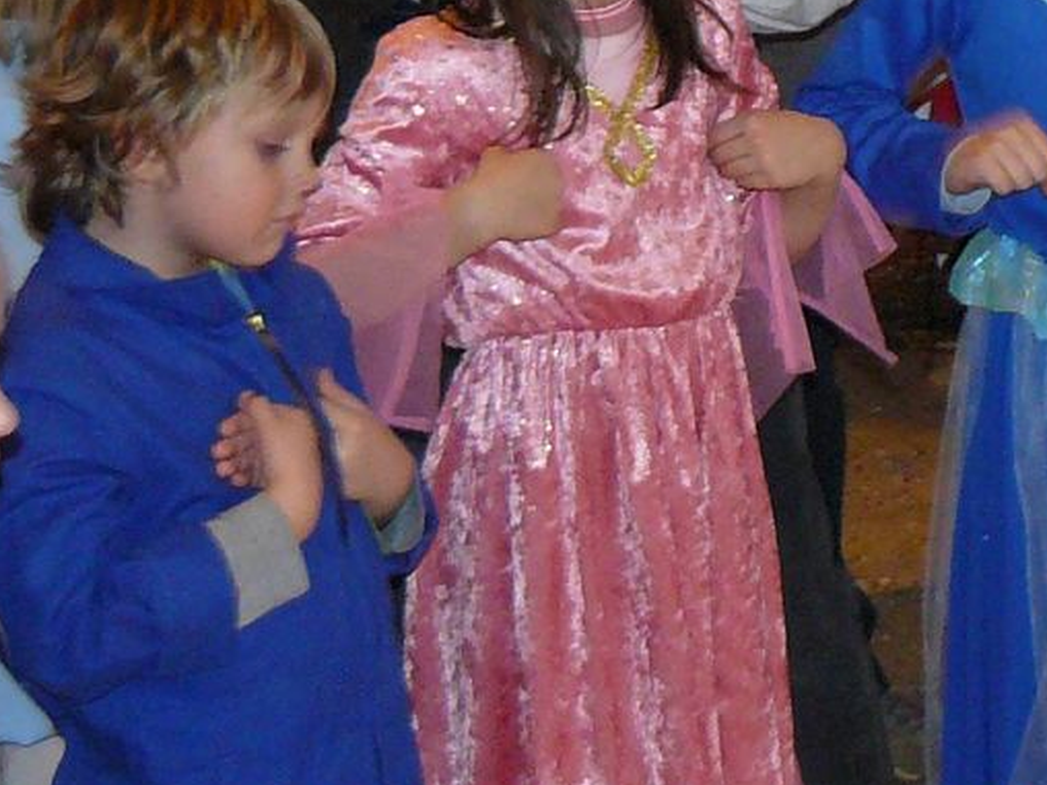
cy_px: -208
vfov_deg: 10.0
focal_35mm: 145
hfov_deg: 13.2
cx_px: 1329
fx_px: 4386
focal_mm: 6
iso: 200
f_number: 2.8
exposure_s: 1/30
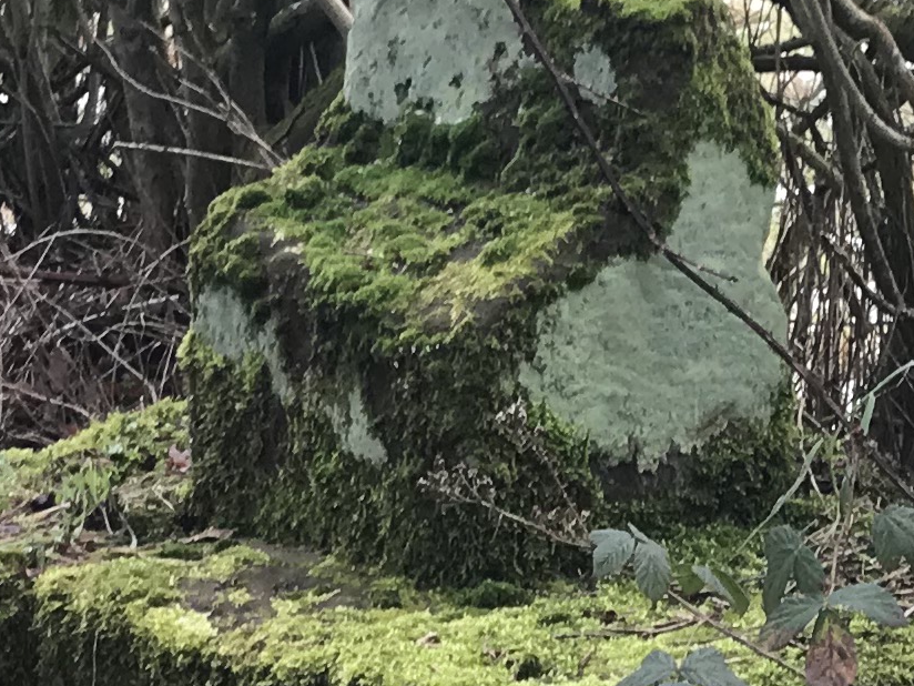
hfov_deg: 14.3
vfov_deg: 10.8
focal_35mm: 137
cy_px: 561
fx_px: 3617
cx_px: 821
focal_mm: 3.99
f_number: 1.8
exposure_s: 1/50
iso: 32
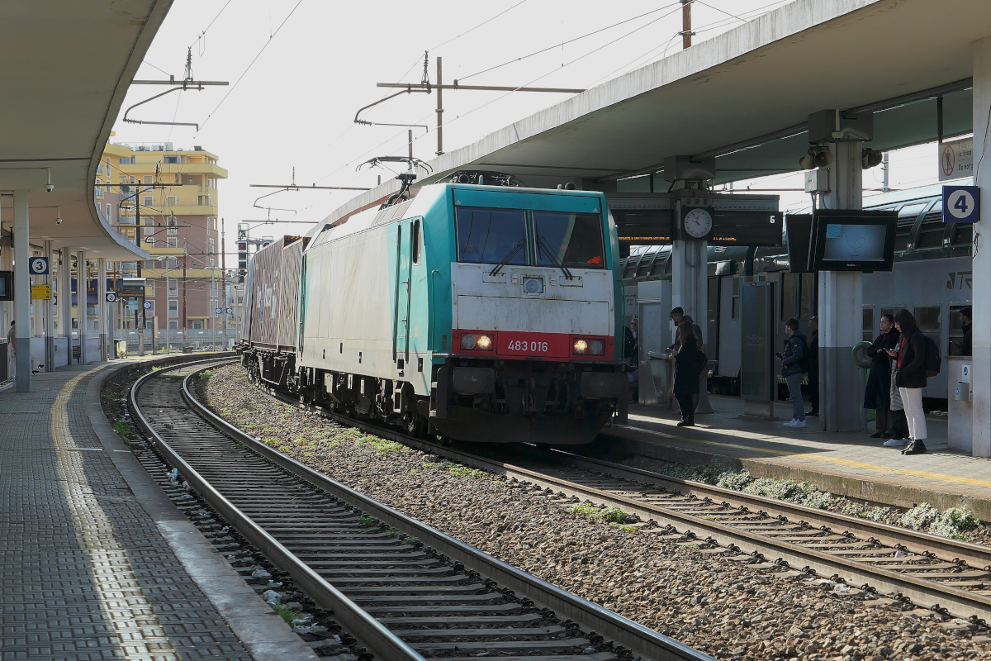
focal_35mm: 68
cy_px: 330
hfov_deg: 29.7
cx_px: 496
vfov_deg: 20.0
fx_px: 1872
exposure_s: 1/320
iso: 200
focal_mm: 24.8
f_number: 5.6
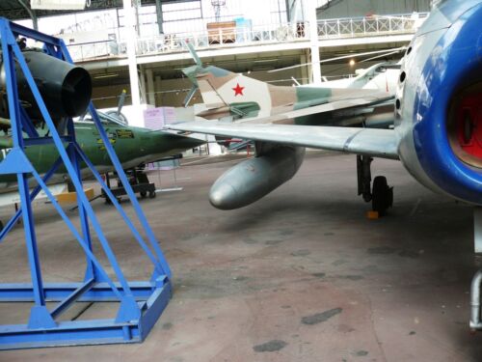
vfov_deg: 40.7
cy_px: 181
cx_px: 241
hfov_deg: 52.6
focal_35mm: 35
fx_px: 487
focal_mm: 7.4
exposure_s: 1/100
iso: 100
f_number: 2.8
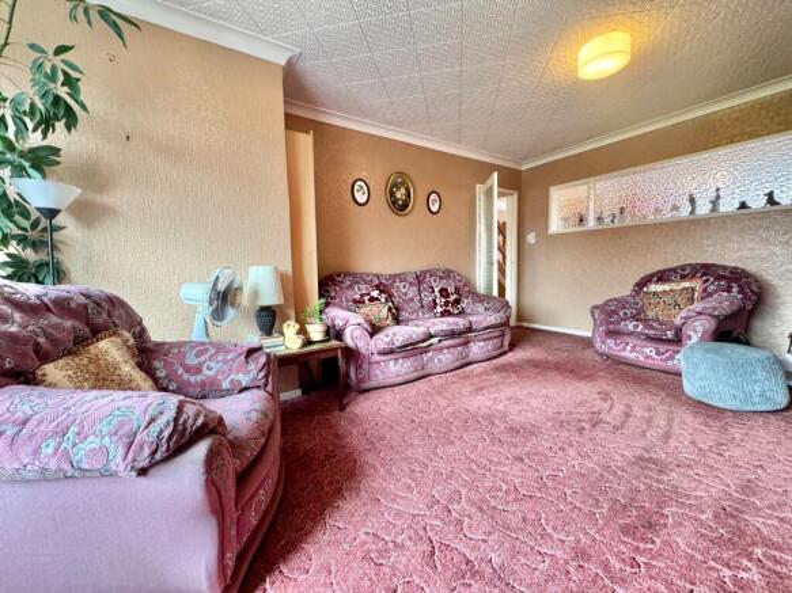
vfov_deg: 85.7
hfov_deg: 102.1
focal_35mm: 14
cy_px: 296
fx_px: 320
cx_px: 396
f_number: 2.2
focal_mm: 2.22
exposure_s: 1/50
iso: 250
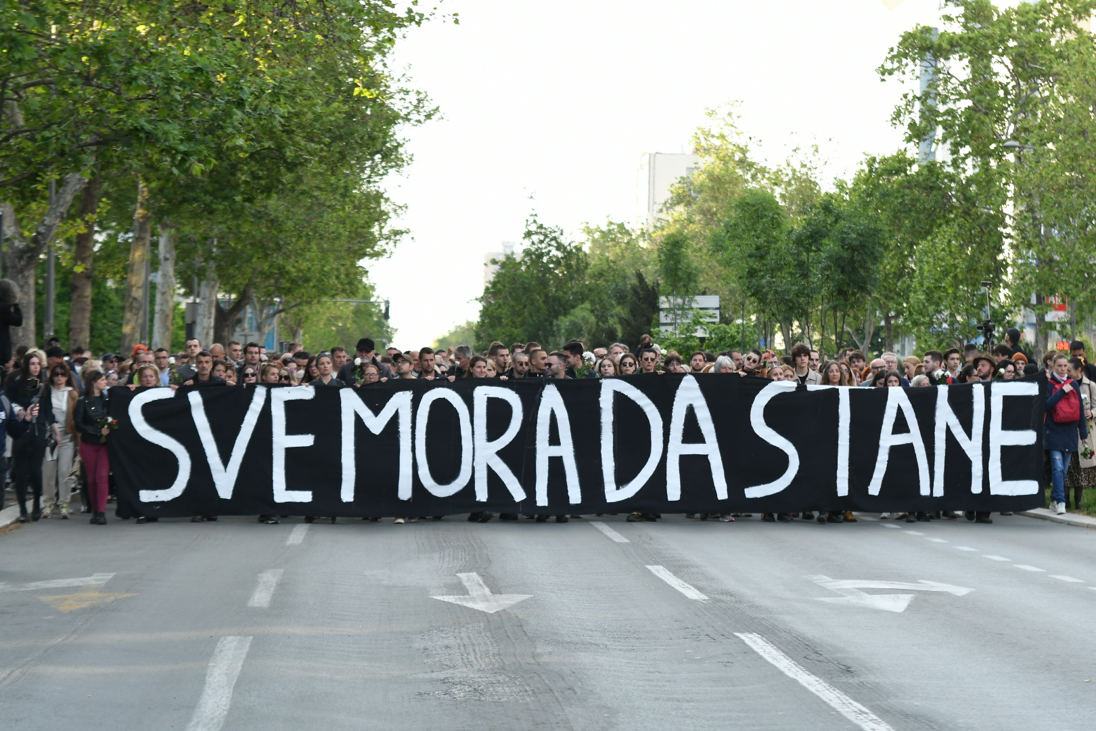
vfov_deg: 9.9
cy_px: 366
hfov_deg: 14.9
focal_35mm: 138
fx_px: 4201
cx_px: 548
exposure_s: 1/500
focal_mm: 92
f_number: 4
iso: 500
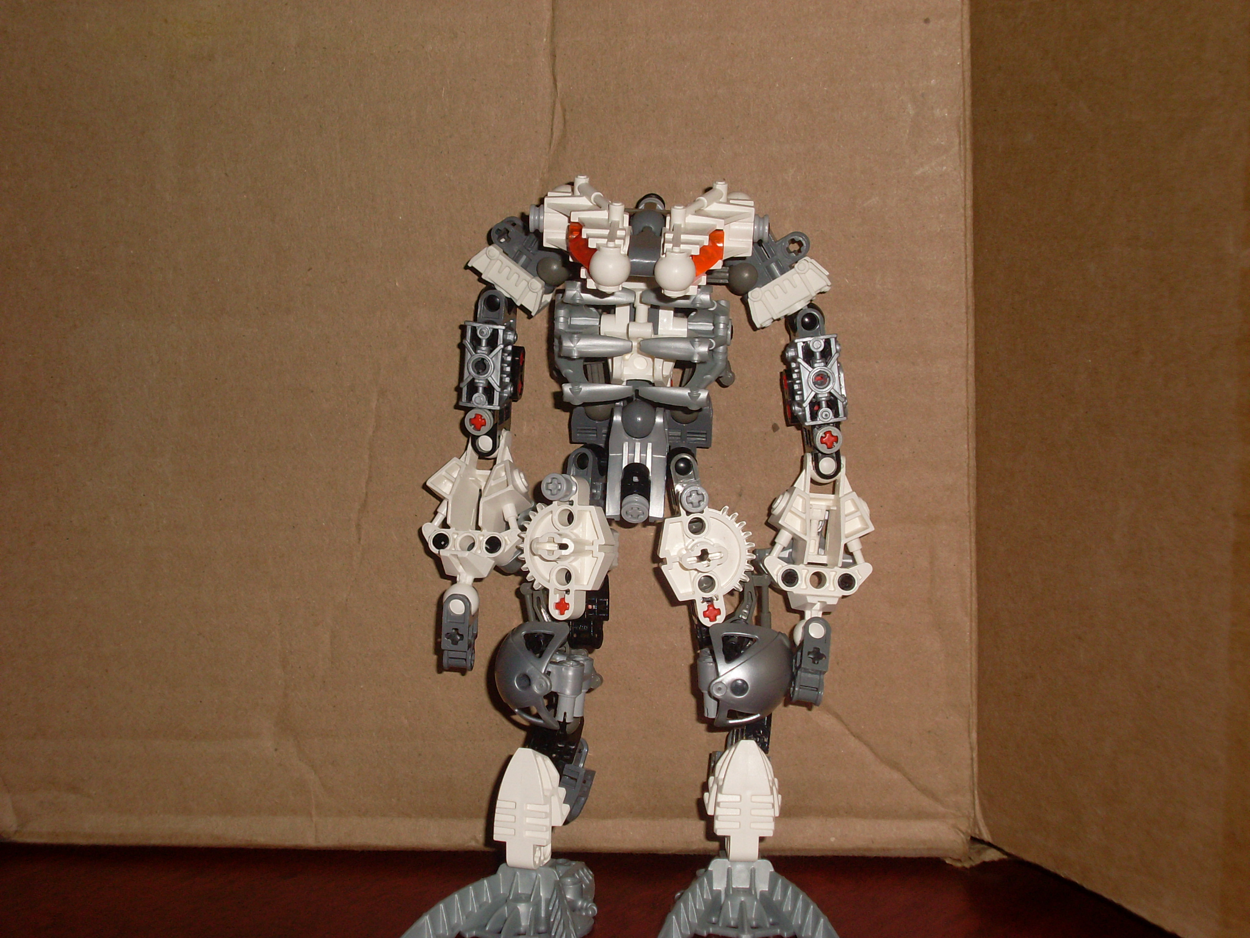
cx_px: 625
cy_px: 469
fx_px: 2167
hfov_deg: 32.2
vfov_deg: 24.4
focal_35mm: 60
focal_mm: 9.9
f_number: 9.9
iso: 100
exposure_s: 1/60
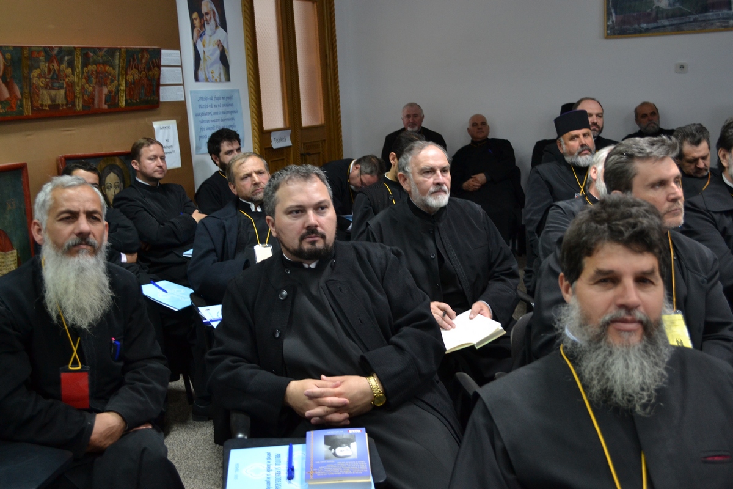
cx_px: 366
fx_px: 733
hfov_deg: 53.1
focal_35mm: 36
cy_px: 244
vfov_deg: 36.9
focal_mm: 24
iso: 720
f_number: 4
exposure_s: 1/15
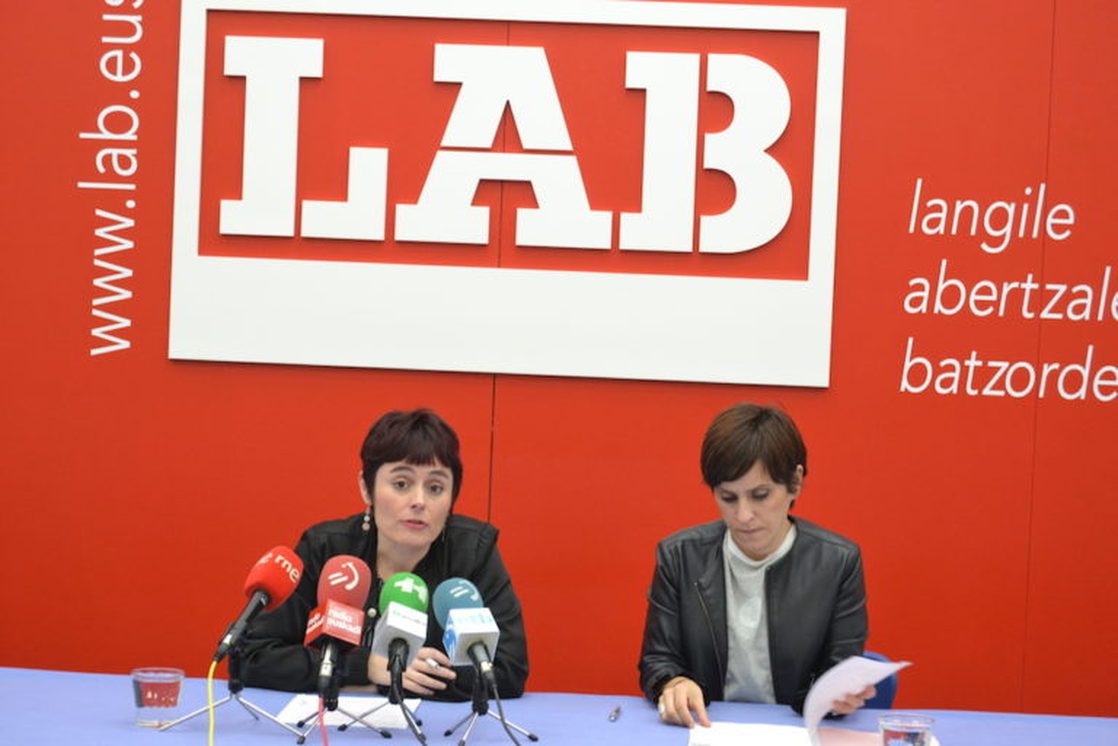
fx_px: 2562
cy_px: 373
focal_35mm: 82
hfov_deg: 24.6
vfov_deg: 16.6
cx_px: 559
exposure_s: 1/60
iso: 2000
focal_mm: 55
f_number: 5.6
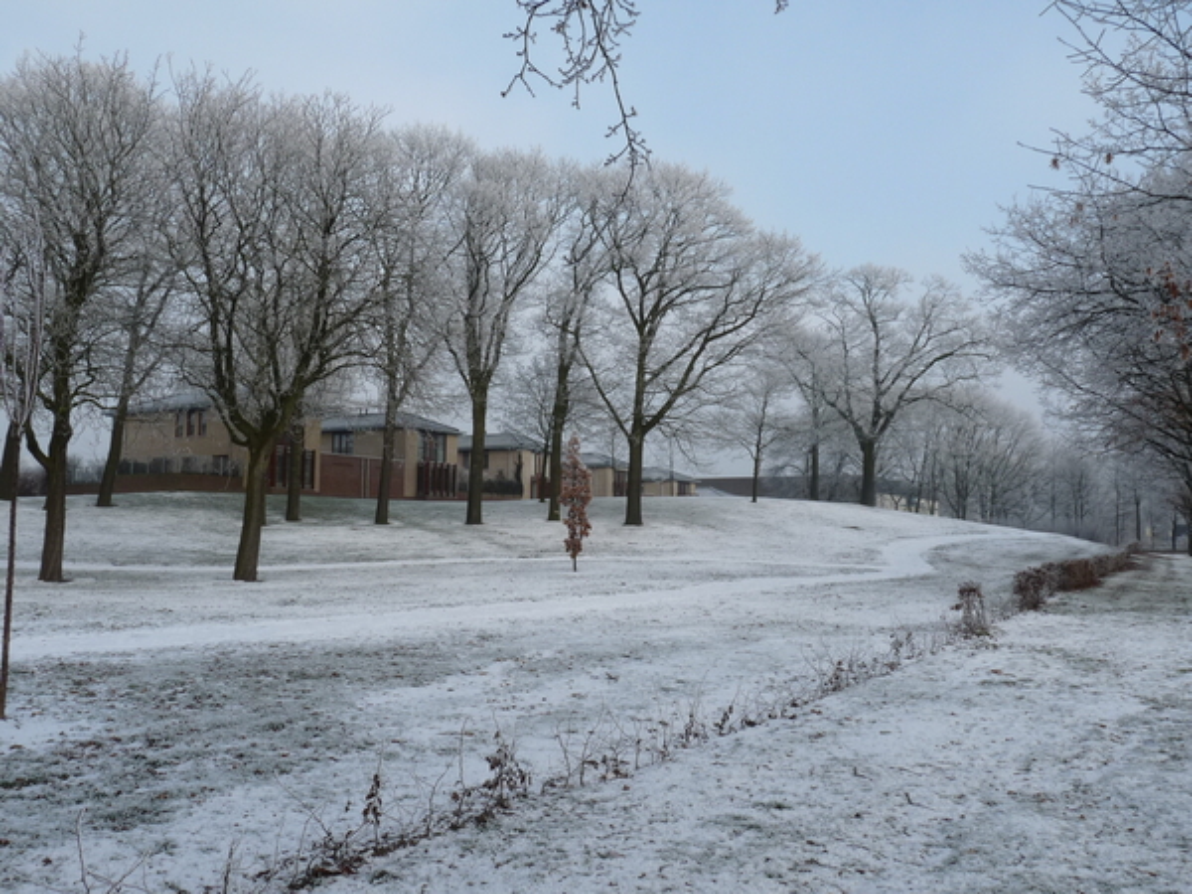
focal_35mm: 29
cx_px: 596
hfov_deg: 61.7
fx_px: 999
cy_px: 447
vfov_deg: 48.2
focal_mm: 4.8
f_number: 5.6
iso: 100
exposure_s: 1/250
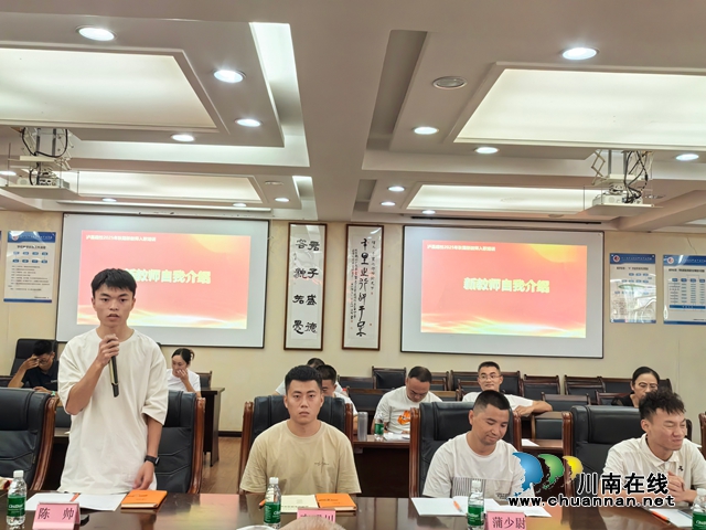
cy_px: 265
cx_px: 353
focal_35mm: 35
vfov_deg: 40.7
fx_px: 714
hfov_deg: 52.6
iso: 500
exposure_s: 1/103
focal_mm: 5.72
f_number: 4
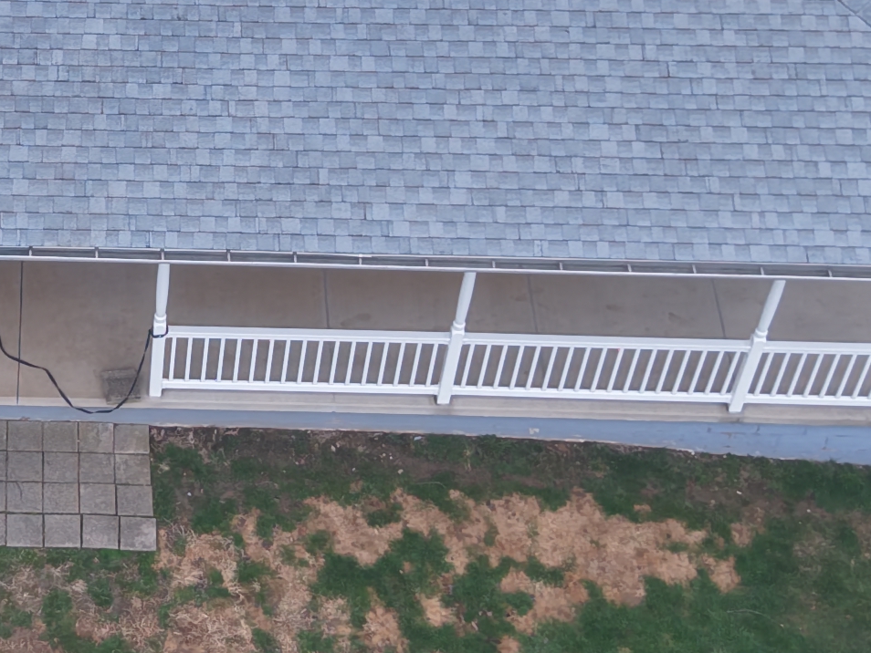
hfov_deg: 18.7
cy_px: 70
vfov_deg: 14.2
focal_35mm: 103
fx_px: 2592
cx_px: 47
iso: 100
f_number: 1.8
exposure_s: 1/40
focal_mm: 8.67
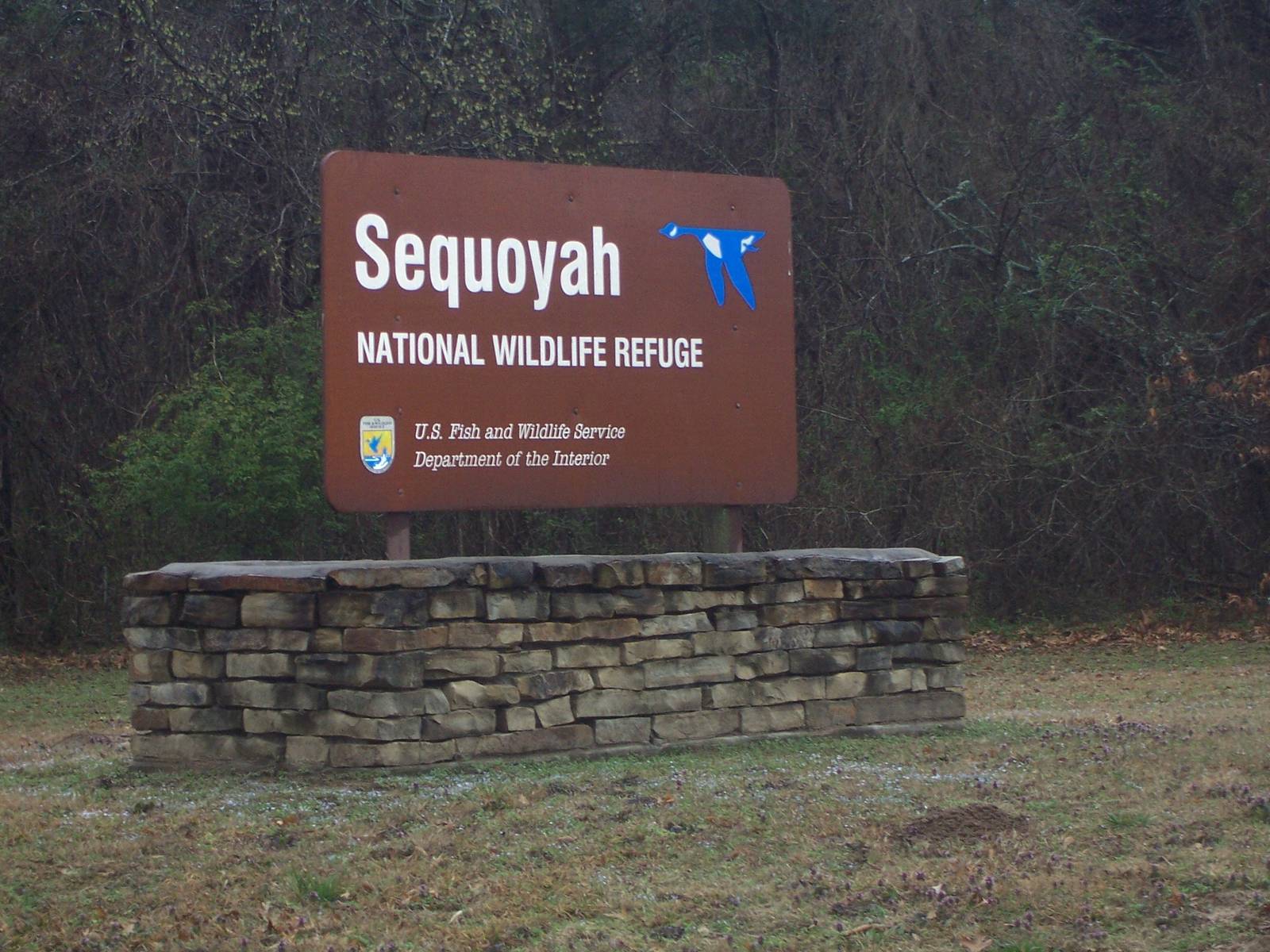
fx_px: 4476
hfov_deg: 16.1
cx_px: 635
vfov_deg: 12.1
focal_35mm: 122
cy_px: 476
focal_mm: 21
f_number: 4
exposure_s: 1/125
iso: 140
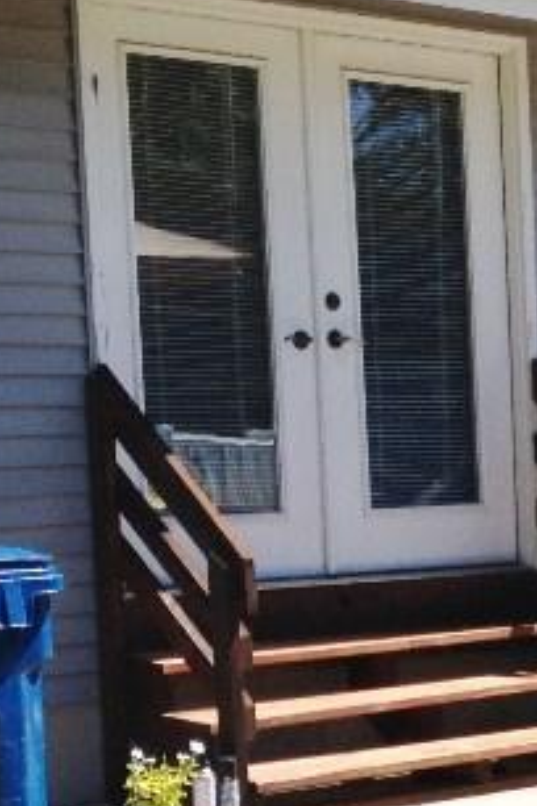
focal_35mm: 122
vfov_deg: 16.6
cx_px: 969
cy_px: 674
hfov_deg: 10.6
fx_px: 2730
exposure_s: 1/1416
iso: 50
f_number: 2.4
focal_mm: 4.28
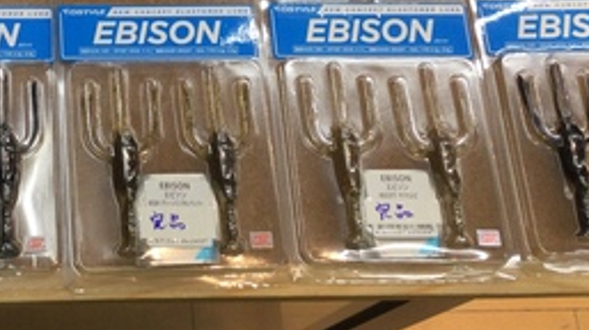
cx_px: 46
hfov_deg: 25.9
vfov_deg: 14.6
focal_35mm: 79
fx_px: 1233
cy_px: -94
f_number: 2.4
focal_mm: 3.3
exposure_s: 1/60
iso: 32
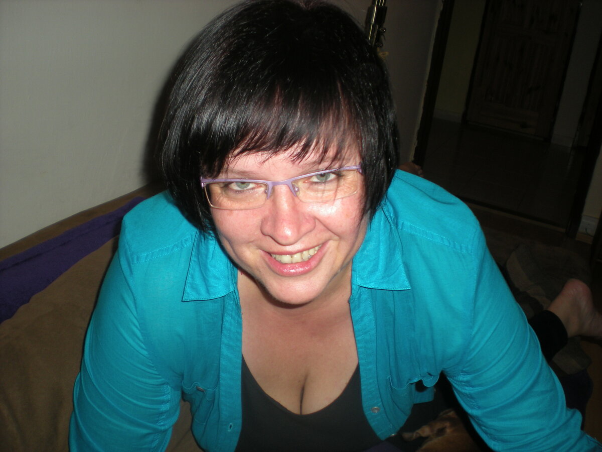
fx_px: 661
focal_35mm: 38
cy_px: 226
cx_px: 301
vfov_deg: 37.7
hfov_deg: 49.0
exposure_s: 1/60
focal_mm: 6.3
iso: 64
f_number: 3.1
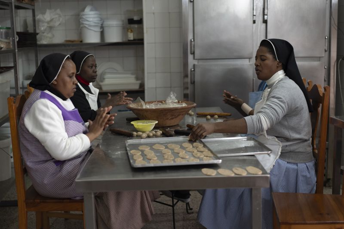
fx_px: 525
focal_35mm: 55
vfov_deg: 24.6
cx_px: 172
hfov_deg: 36.3
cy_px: 114
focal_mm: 55
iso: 640
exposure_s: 1/80
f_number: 2.5
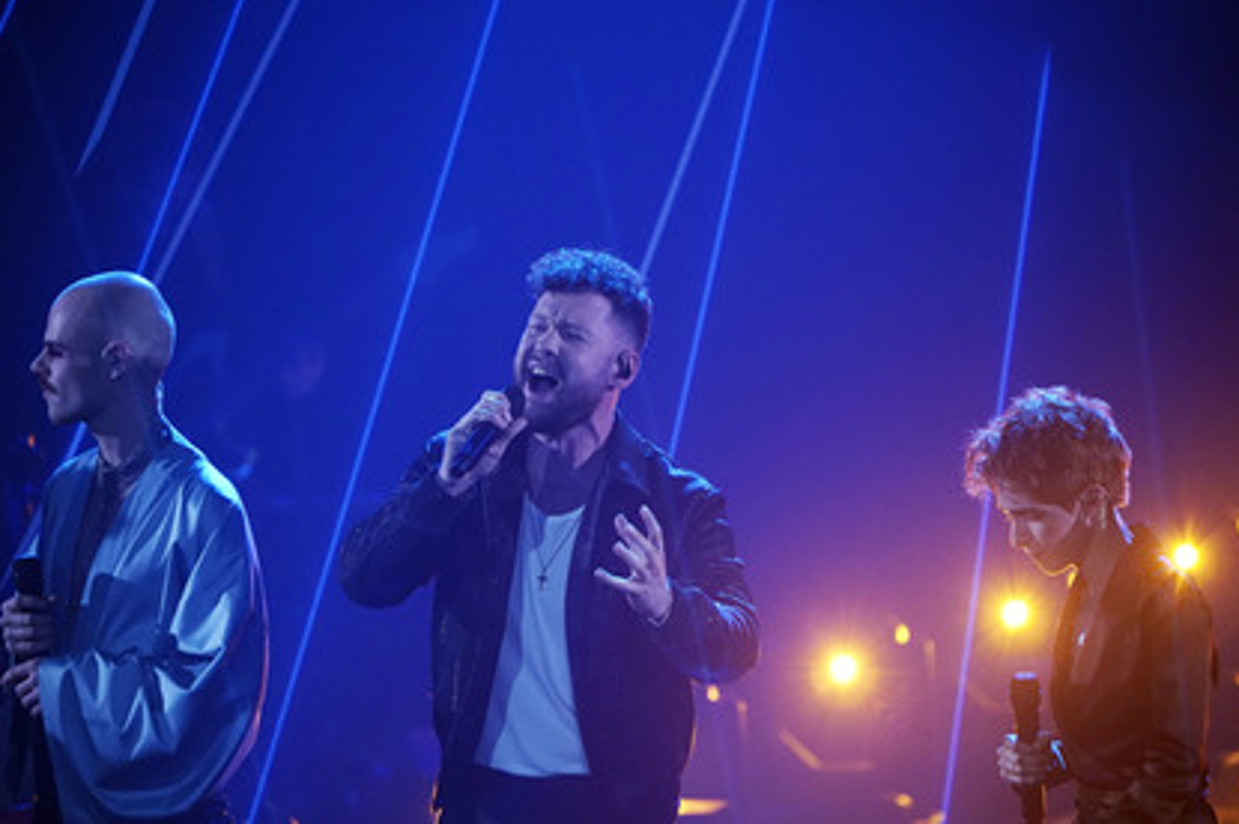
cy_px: 427
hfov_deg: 4.0
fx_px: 17573
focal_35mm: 511
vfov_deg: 2.7
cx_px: 593
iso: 4000
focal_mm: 470
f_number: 6.3
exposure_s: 1/160
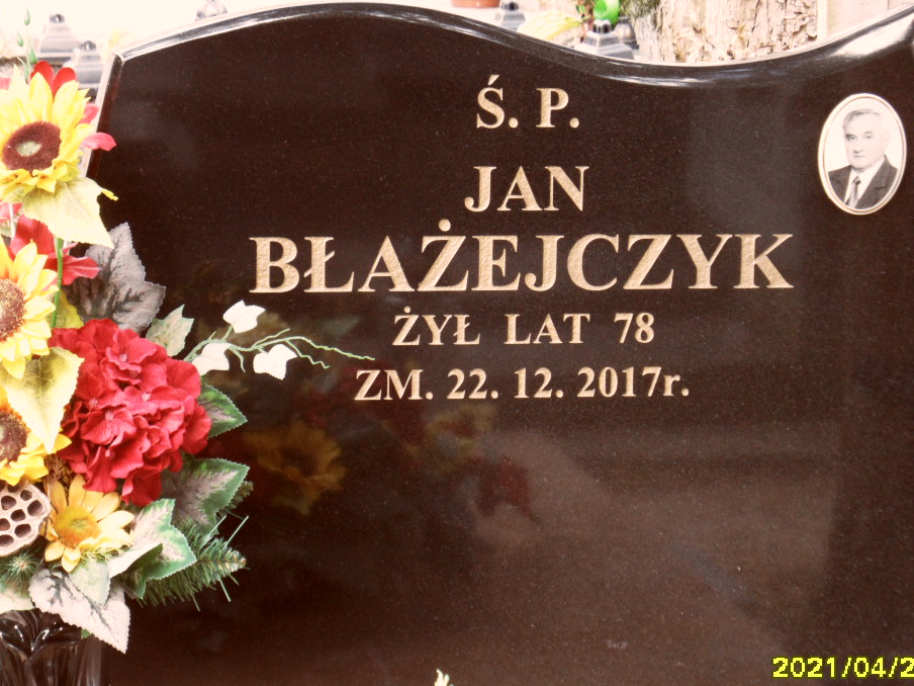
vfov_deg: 10.9
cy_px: 353
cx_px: 461
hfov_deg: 14.5
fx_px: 3591
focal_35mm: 136
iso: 200
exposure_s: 1/60
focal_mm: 20
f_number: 4.4
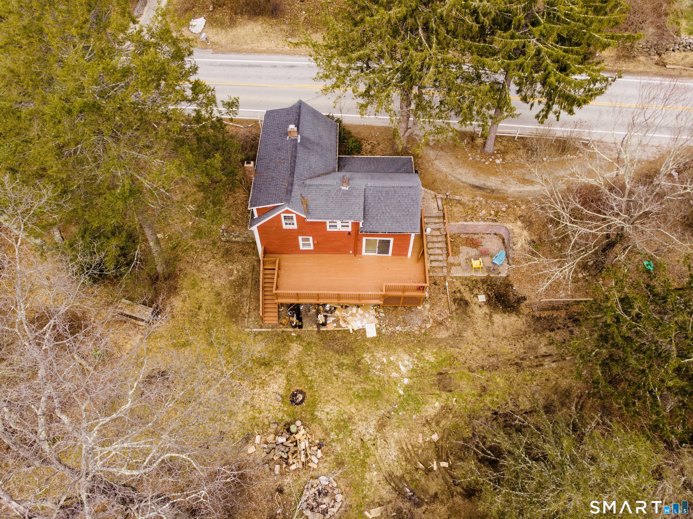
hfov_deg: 71.6
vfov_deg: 56.8
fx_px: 480
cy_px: 260
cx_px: 346
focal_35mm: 24
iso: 100
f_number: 2.8
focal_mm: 4.5
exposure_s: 1/570
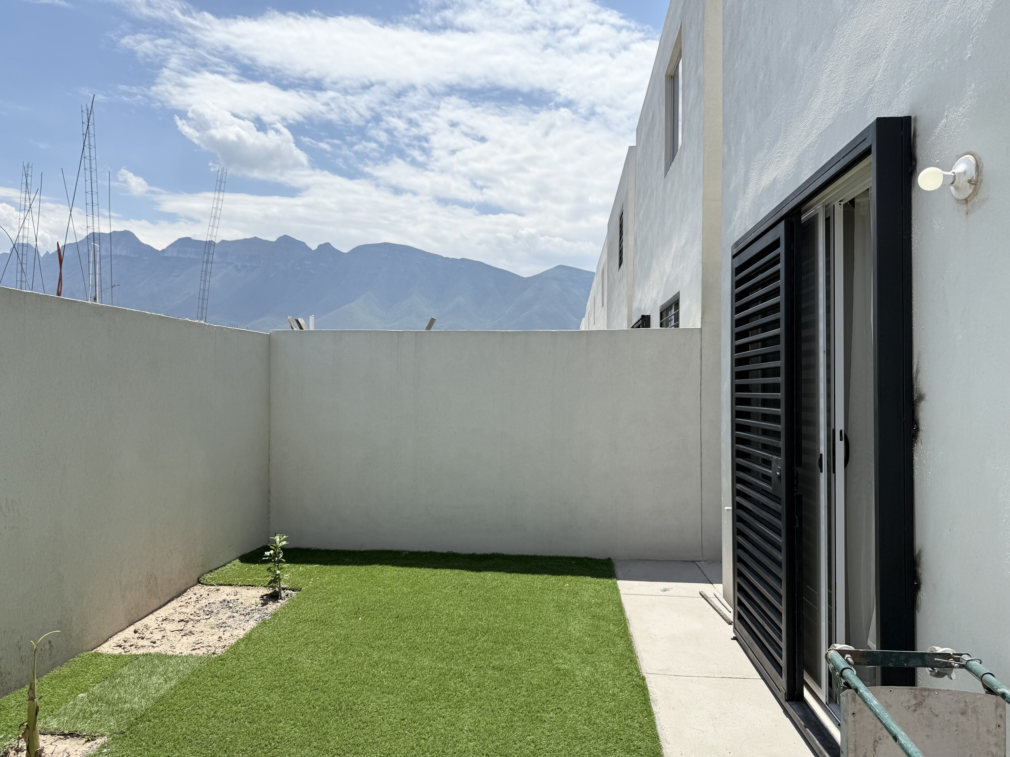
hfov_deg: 71.6
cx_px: 505
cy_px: 378
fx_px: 700
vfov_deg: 56.8
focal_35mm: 24
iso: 80
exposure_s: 1/7353
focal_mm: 6.76
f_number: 1.78
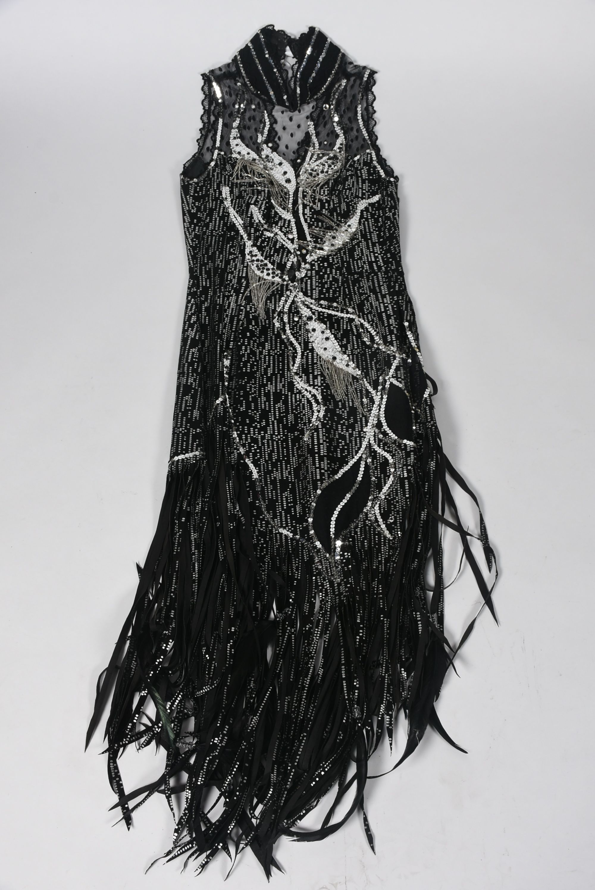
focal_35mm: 45
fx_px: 1113
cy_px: 445
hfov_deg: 29.9
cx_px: 298
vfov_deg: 43.6
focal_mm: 30
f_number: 10
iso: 200
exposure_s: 1/125
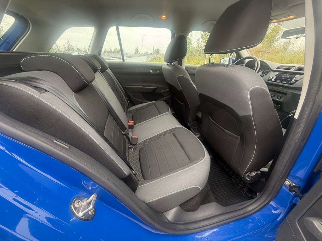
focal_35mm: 14
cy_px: 120
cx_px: 161
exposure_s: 1/99
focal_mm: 2.22
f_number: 2.2
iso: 200
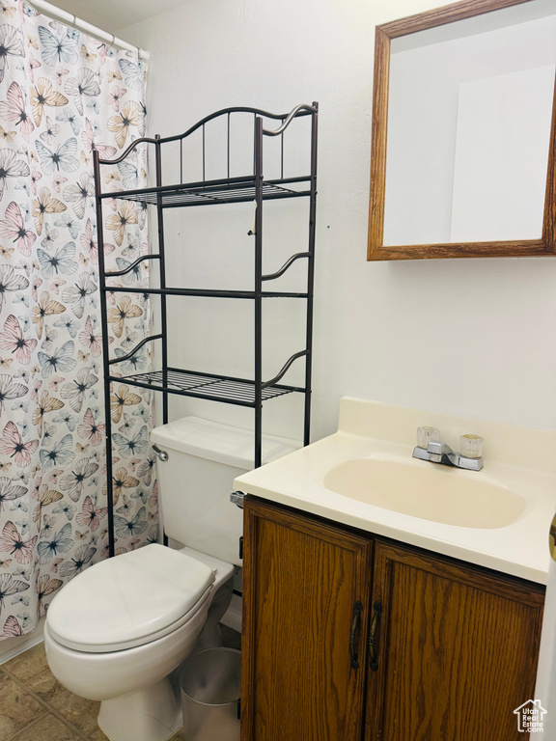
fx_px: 514
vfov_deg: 71.6
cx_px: 278
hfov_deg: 56.8
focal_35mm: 24
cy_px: 370
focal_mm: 6.76
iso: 125
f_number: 1.78
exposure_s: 1/120
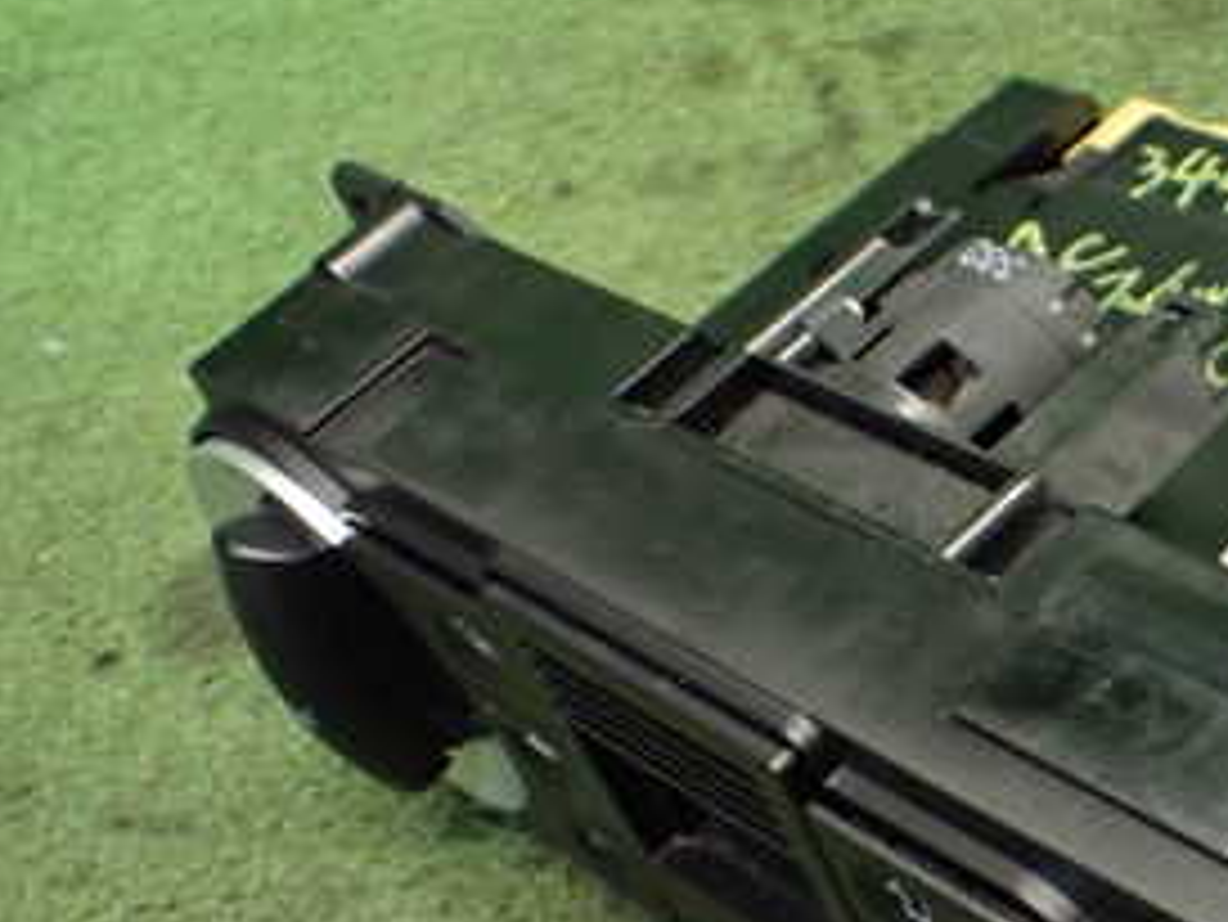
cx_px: 1273
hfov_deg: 27.4
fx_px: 2342
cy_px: 760
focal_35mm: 66
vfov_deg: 21.9
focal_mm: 5.4
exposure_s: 1/100
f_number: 2.3
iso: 800
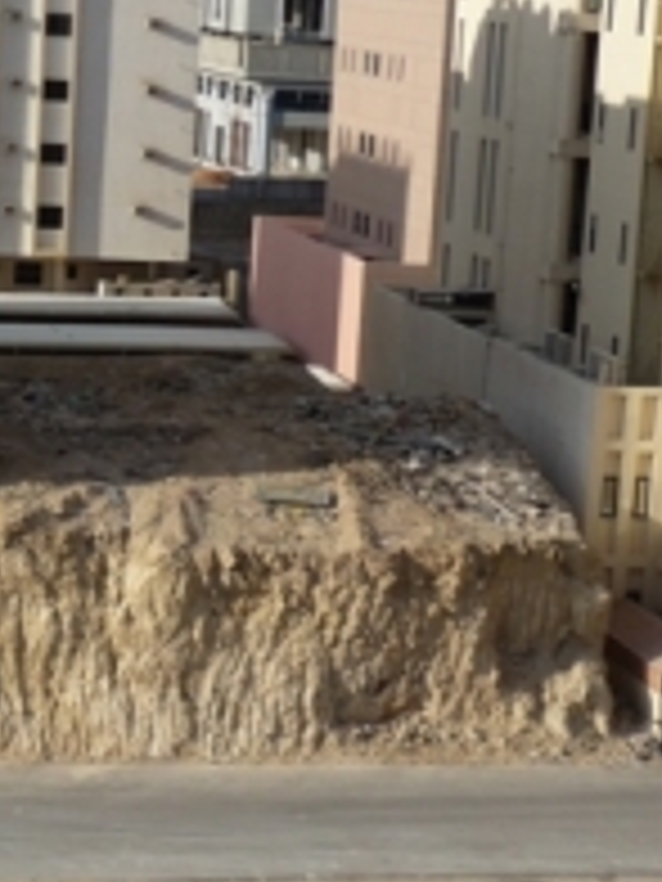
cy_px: 639
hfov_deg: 11.7
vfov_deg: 15.6
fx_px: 3213
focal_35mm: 126
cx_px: 212
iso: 100
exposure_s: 1/800
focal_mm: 9.3
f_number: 4.3
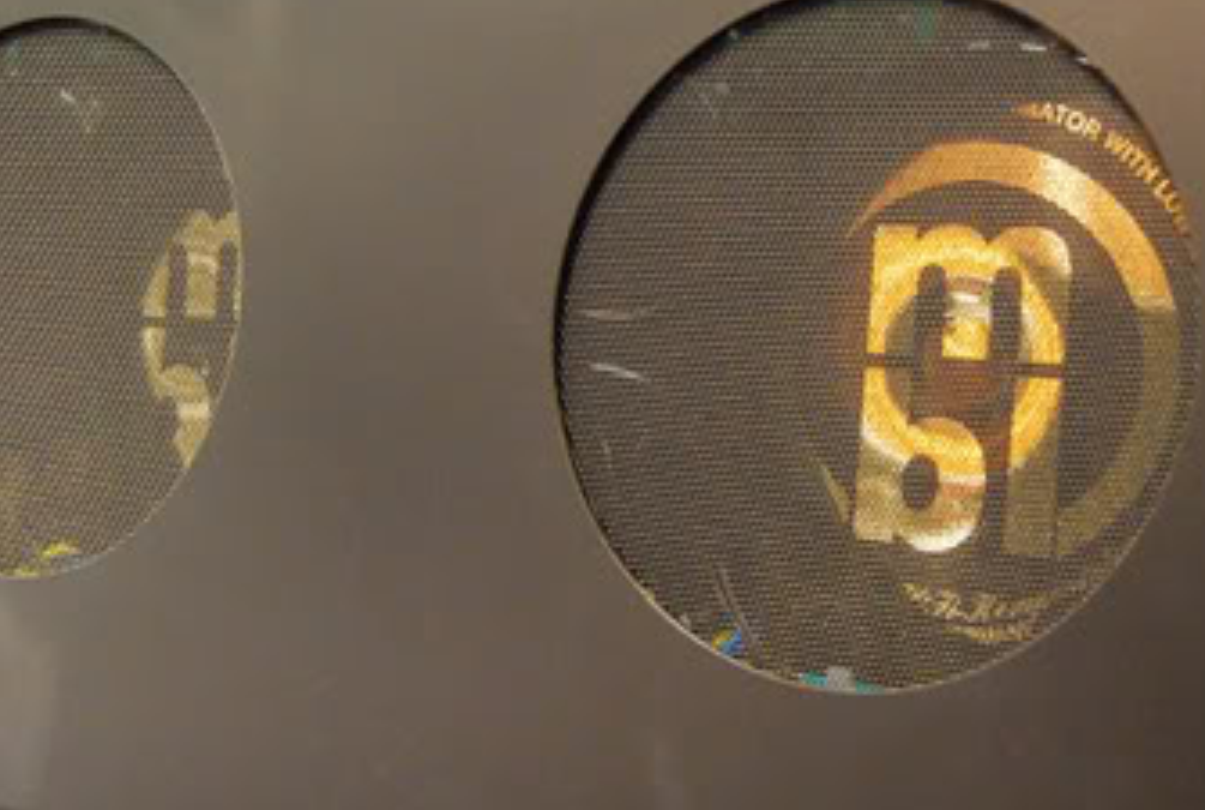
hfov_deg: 31.6
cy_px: 347
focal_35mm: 63
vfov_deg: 21.7
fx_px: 2113
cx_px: 770
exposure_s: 1/4
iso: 1600
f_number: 3.8
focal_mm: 22
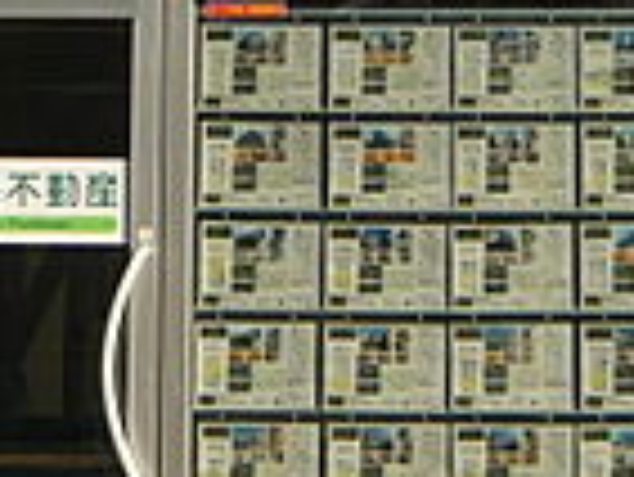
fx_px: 2823
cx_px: 531
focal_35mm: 154
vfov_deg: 9.5
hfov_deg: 12.7
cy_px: -117
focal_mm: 4.6
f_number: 8
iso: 100
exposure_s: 1/250
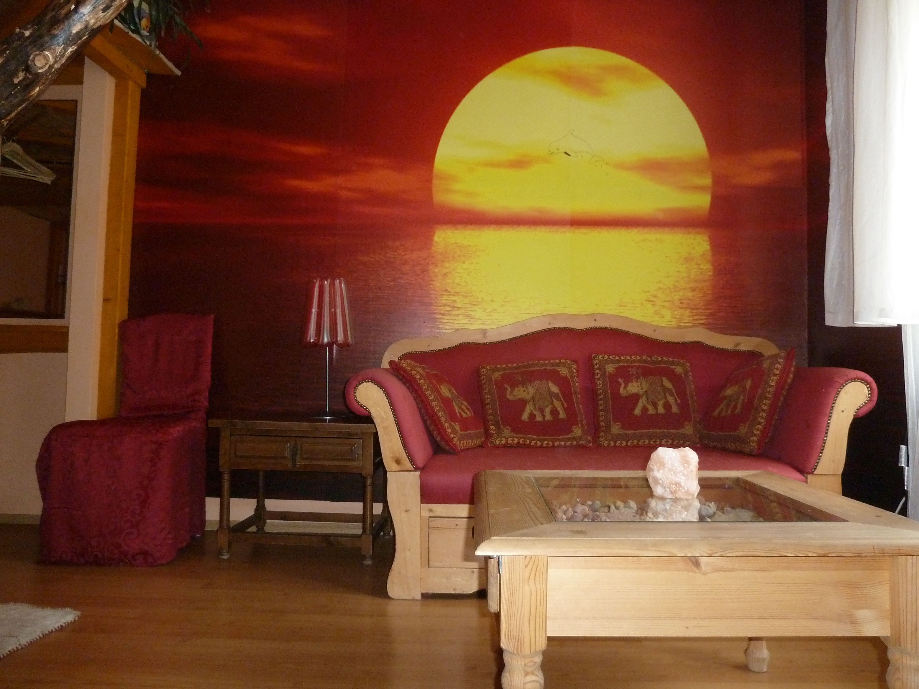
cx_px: 460
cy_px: 344
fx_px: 664
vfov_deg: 54.9
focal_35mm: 25
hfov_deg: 69.4
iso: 400
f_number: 3.3
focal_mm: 4.1
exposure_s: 1/30
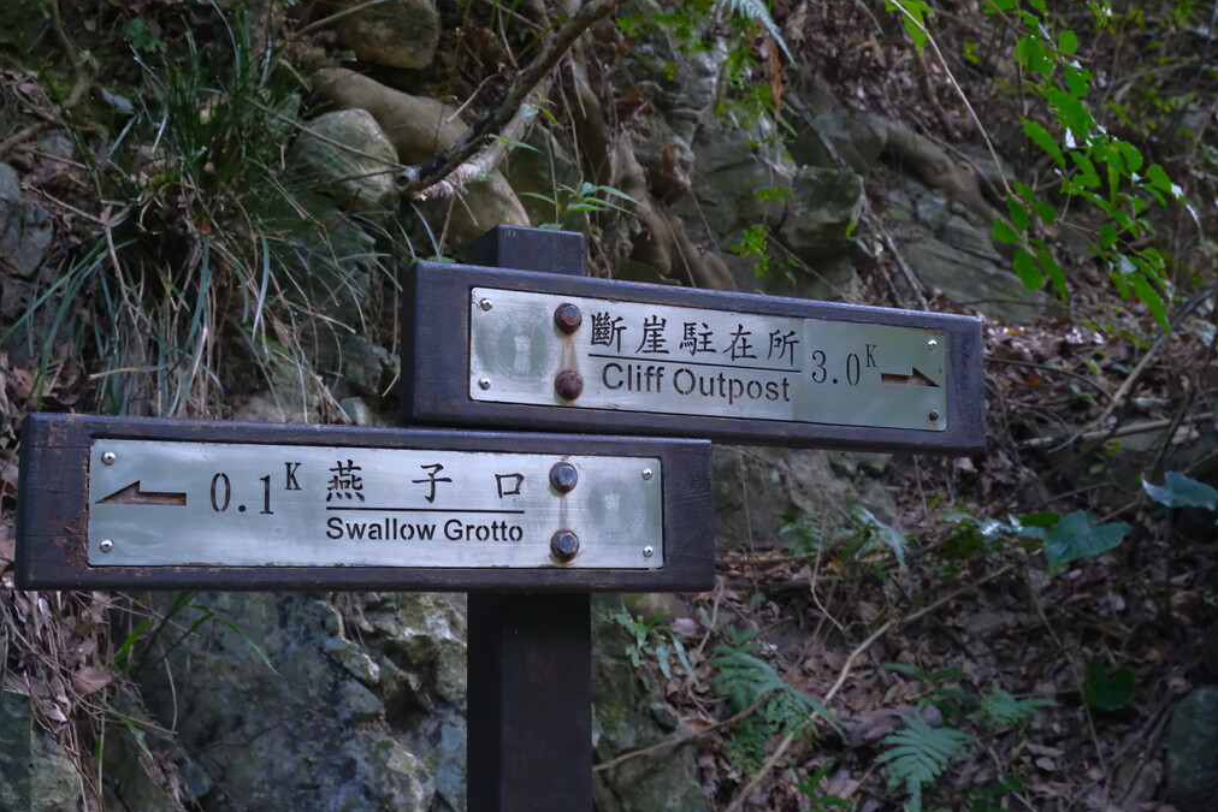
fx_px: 1726
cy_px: 336
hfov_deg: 38.9
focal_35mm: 51
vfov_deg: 26.5
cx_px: 644
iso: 5000
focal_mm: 28.9
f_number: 6.4
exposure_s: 1/125
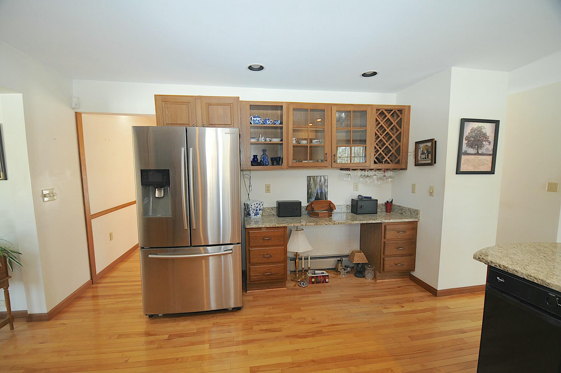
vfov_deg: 77.2
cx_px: 280
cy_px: 186
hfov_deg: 100.5
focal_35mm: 15
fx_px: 233
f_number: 3.5
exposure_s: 1/60
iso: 400
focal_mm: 10
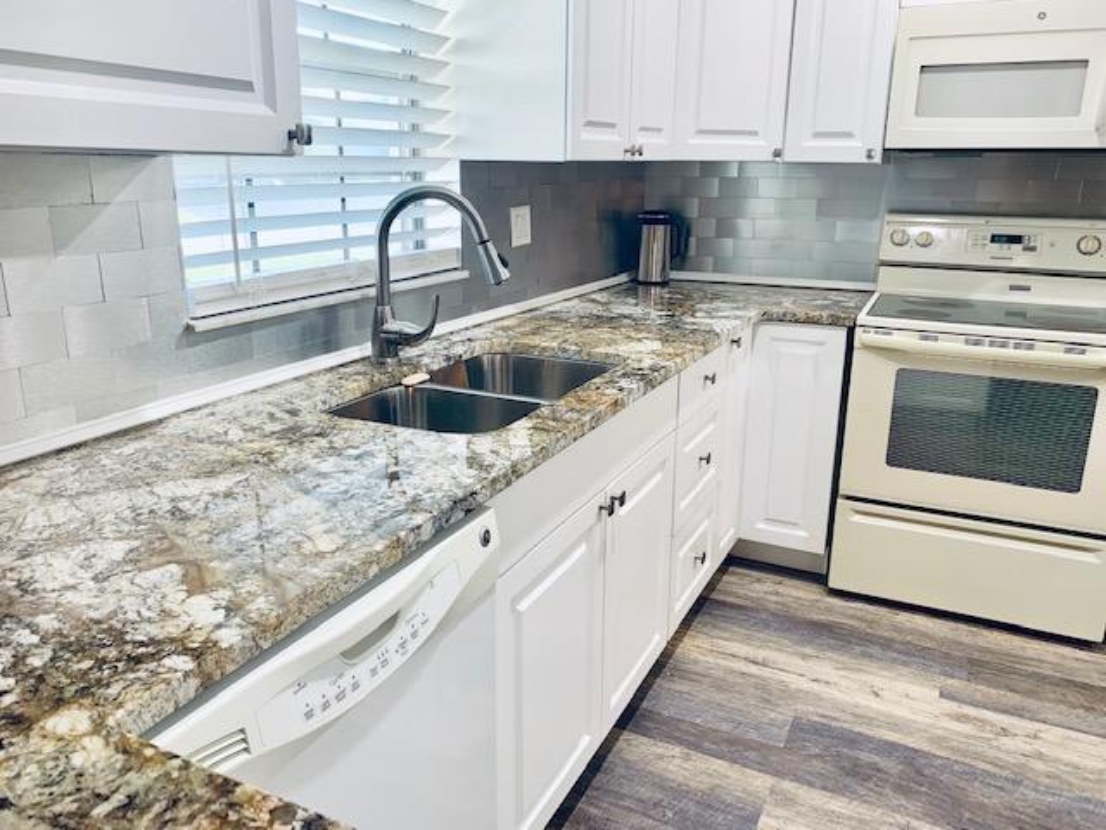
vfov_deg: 53.1
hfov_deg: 67.3
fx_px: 831
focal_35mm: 26
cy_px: 415
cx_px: 553
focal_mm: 4.25
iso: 100
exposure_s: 1/60
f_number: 1.8
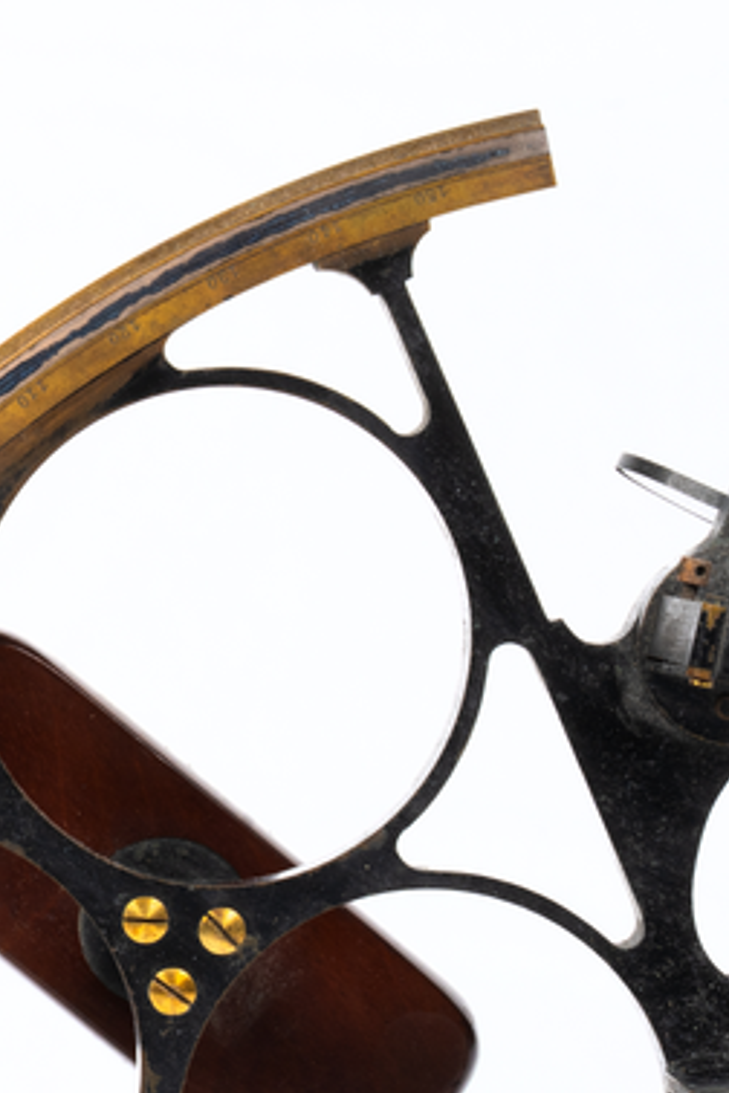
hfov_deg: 6.7
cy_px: 844
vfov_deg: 10.1
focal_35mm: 203
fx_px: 6166
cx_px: -411
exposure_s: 1/100
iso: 100
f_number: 20
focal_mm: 64
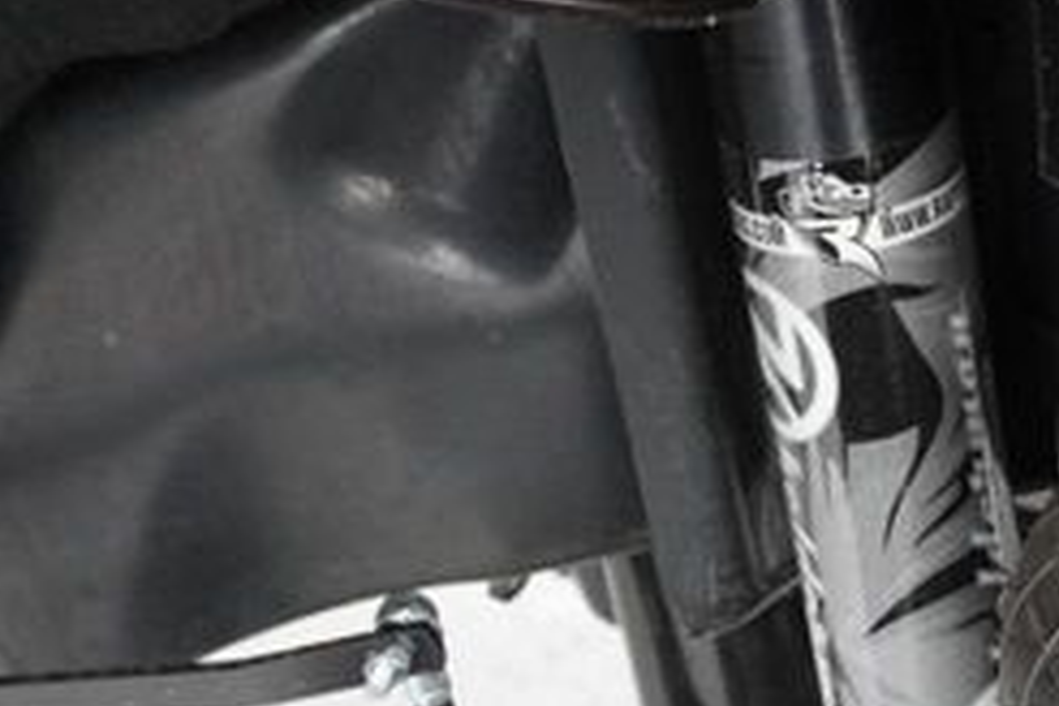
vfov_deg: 13.6
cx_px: 1304
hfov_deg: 19.1
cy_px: 547
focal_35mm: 100
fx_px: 2941
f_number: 3.5
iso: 3200
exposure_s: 1/160
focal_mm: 16
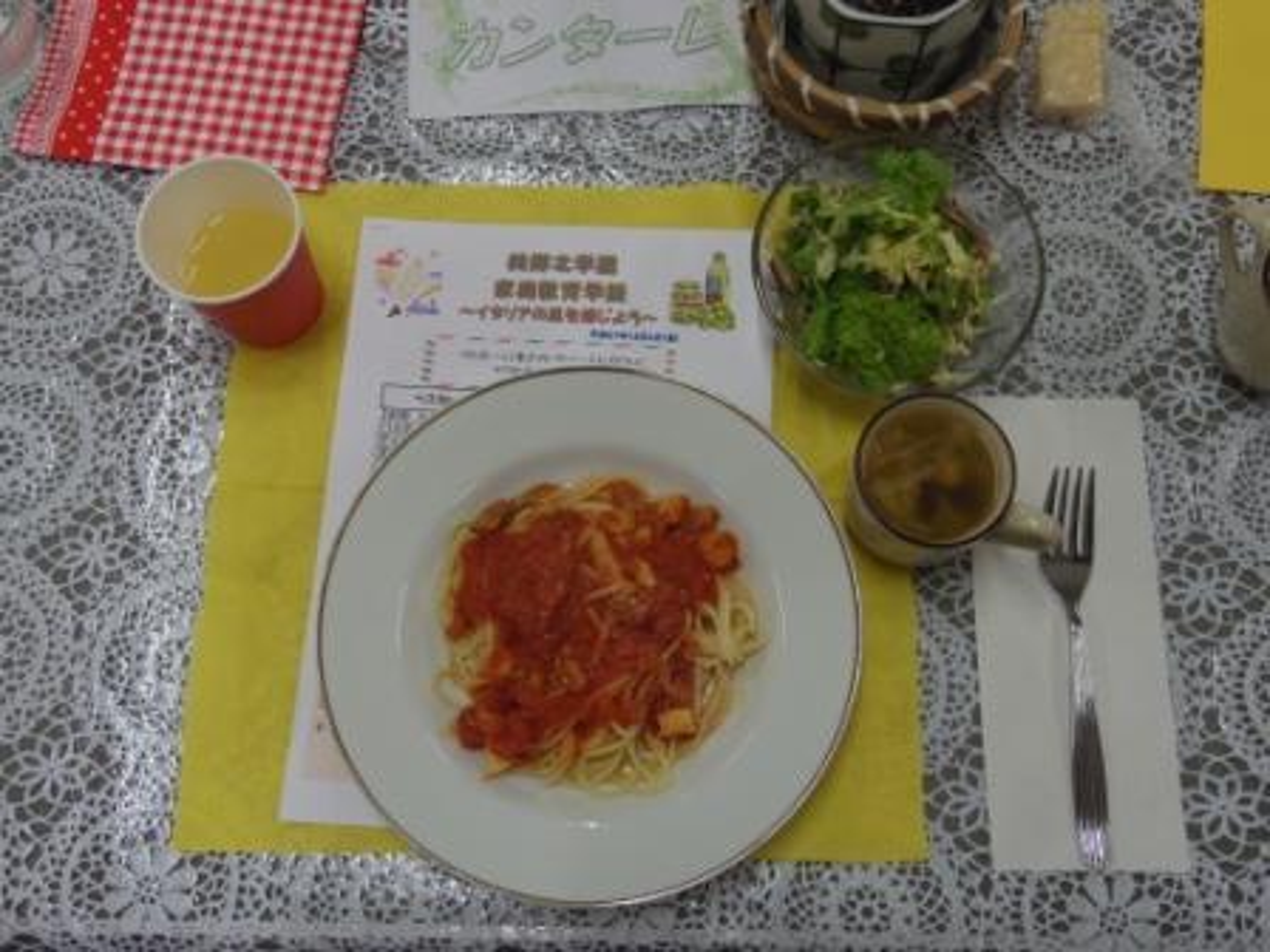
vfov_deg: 44.2
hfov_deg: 56.8
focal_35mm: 32
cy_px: 476
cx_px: 635
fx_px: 1174
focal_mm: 5.8
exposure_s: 1/100
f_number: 2.8
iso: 160
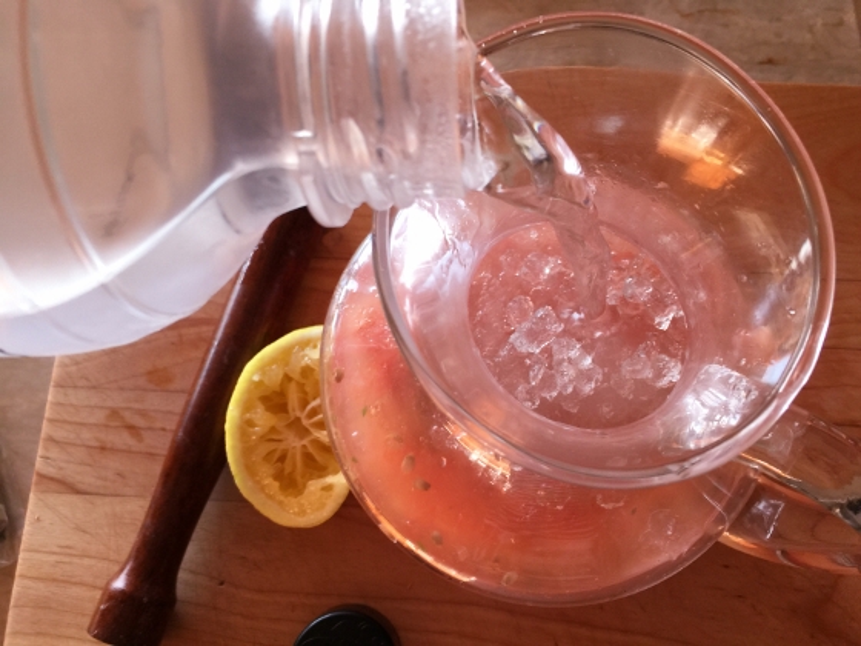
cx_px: 430
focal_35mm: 29
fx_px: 721
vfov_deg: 48.2
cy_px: 323
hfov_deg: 61.7
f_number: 2.2
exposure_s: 1/30
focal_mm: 4.15
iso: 32
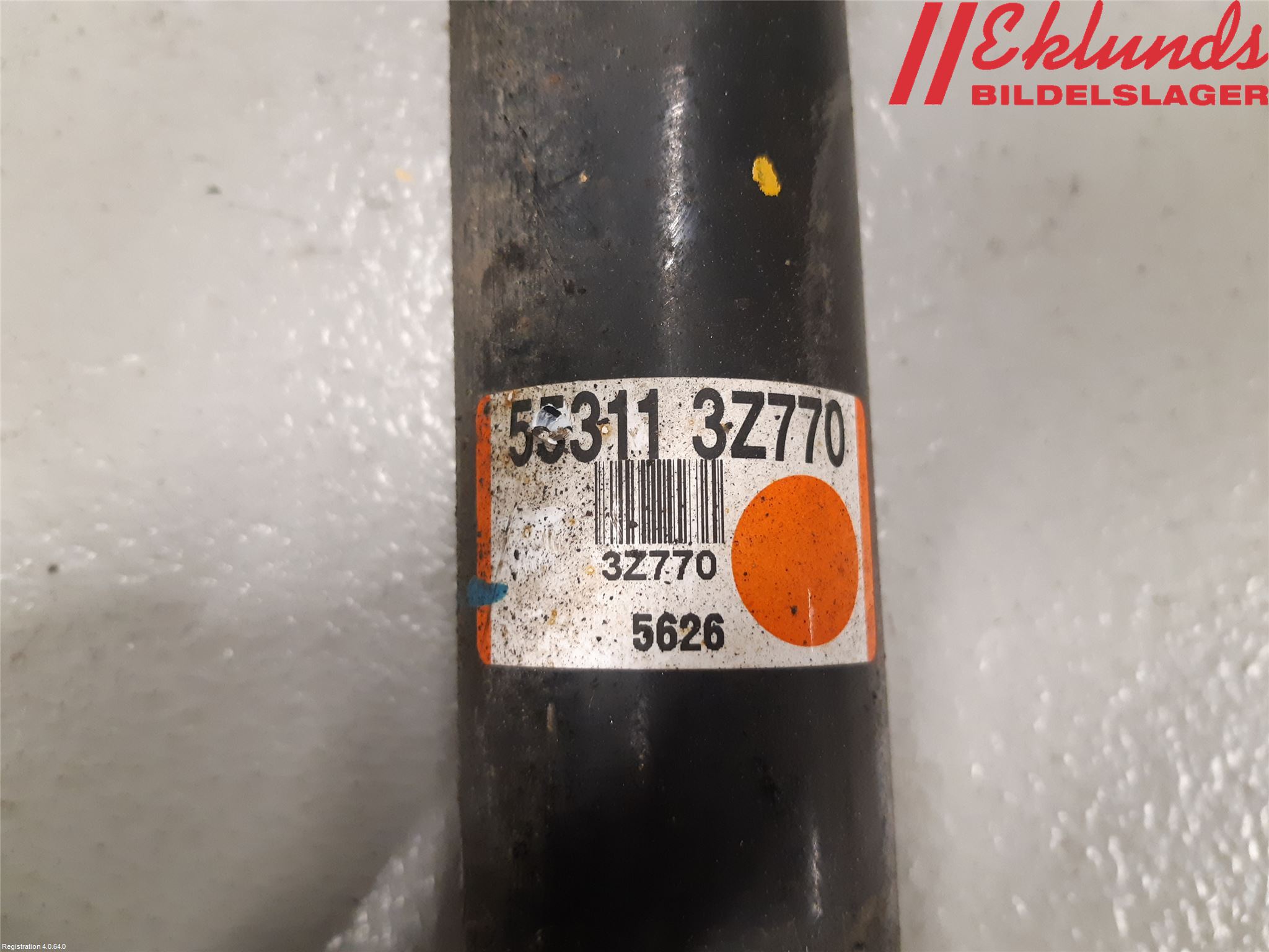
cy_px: 476
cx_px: 634
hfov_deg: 67.3
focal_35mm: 26
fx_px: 953
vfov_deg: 53.1
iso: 250
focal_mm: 3.93
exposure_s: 1/50
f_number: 1.7
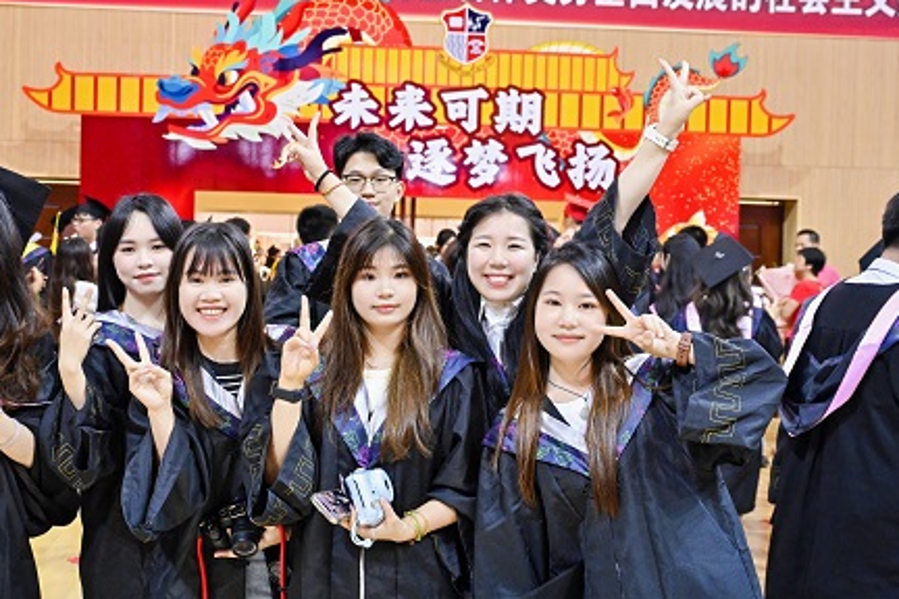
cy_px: 259
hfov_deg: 44.5
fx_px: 1099
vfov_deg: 30.5
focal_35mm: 44
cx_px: 418
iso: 4000
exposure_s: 1/200
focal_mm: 38
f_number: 5.6
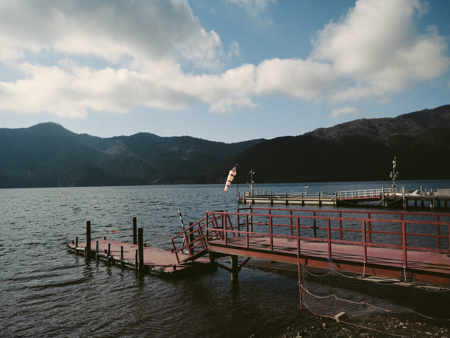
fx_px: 390
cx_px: 225
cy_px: 169
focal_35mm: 30
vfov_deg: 46.8
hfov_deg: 59.9
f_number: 2.2
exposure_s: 1/5000
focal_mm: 15
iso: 100
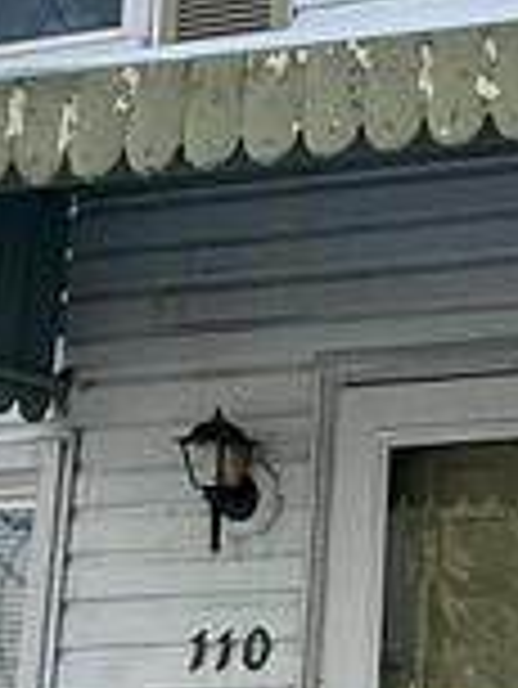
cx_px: 1068
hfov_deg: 12.9
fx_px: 1973
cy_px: 513
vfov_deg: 19.7
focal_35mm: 99
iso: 50
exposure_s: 1/1534
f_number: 2.2
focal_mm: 2.22
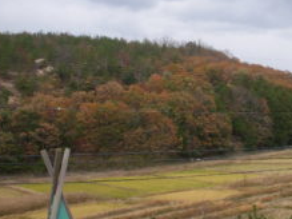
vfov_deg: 17.1
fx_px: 725
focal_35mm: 86
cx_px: 247
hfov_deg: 22.4
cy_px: 120
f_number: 3.4
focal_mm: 7.9
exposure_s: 1/250
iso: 100
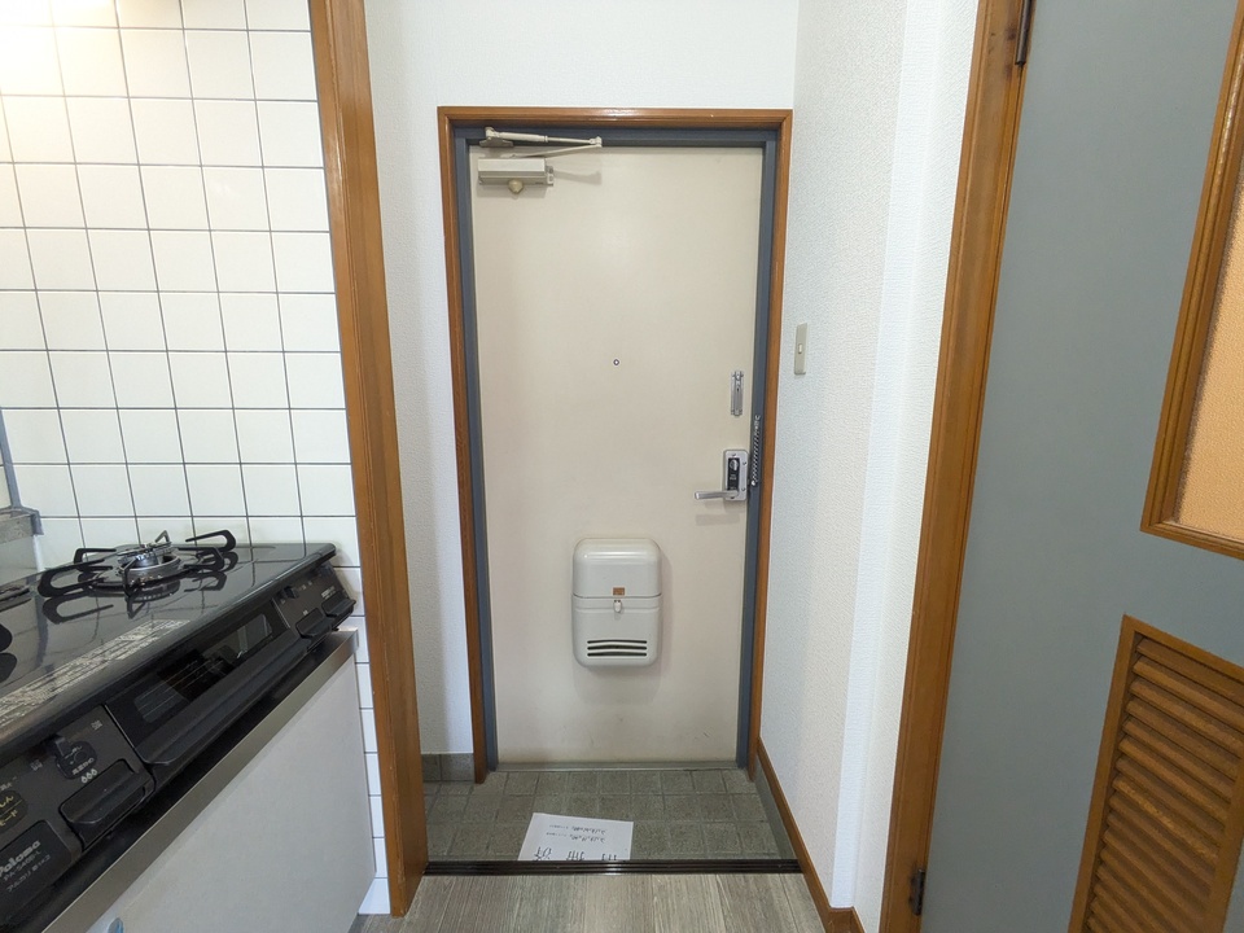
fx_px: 503
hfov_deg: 102.1
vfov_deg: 85.7
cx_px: 622
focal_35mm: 14
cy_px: 466
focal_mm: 1.83
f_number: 2.2
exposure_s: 1/60
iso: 695
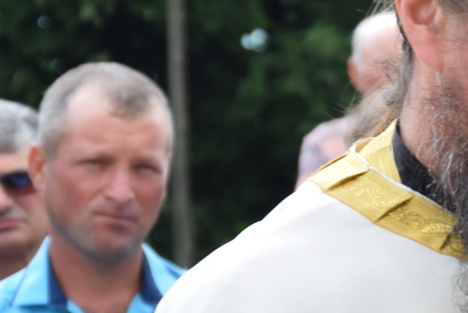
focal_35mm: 430
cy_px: 226
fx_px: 5592
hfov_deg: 4.8
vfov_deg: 3.2
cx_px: 583
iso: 100
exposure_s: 1/160
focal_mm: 66
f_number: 5.3
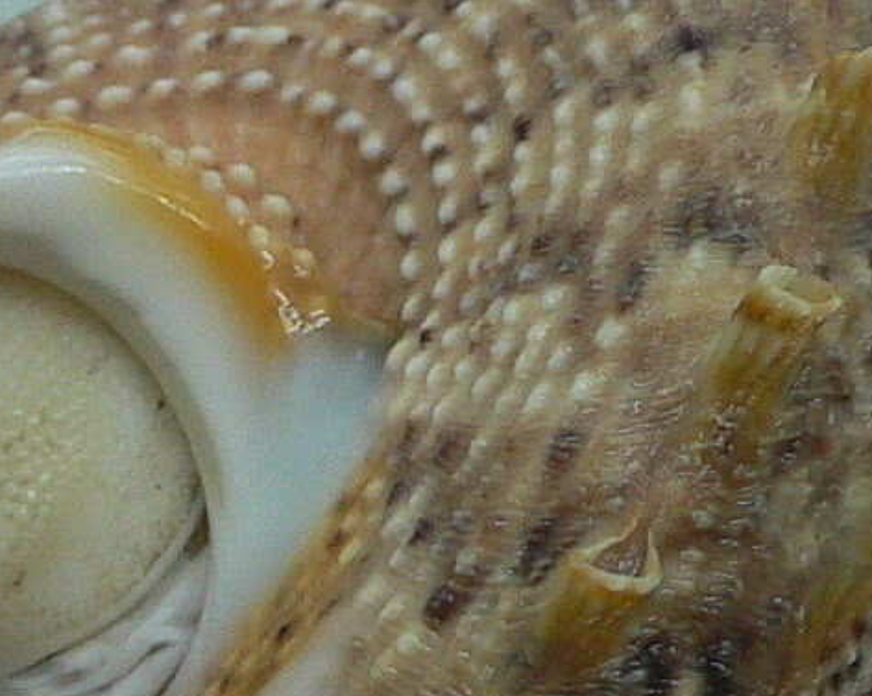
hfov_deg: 13.2
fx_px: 3766
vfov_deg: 10.5
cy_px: 613
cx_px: 368
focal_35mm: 146
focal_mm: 4.6
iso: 80
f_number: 2.8
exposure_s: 1/60
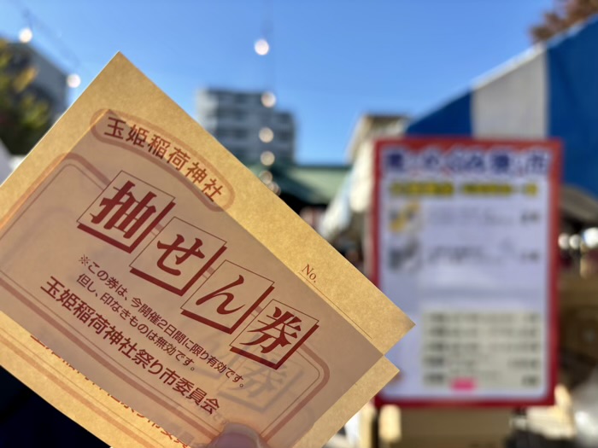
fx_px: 449
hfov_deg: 67.3
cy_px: 224
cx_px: 299
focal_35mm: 26
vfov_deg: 53.1
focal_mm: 5.96
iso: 50
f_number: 1.6
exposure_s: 1/2398
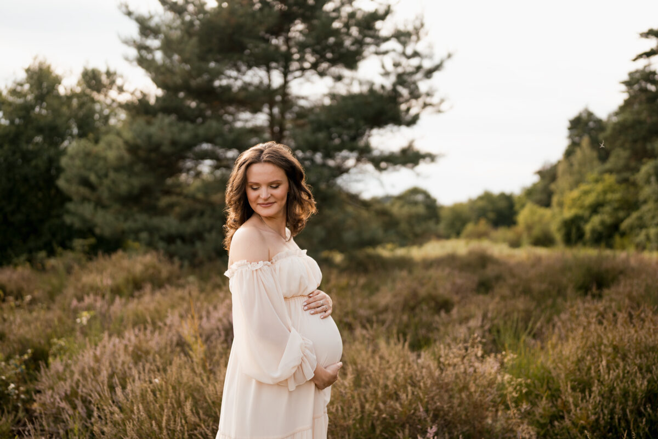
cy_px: 220
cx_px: 329
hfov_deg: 54.4
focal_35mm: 35
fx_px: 640
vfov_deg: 37.9
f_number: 1.4
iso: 100
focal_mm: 35
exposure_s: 1/2000
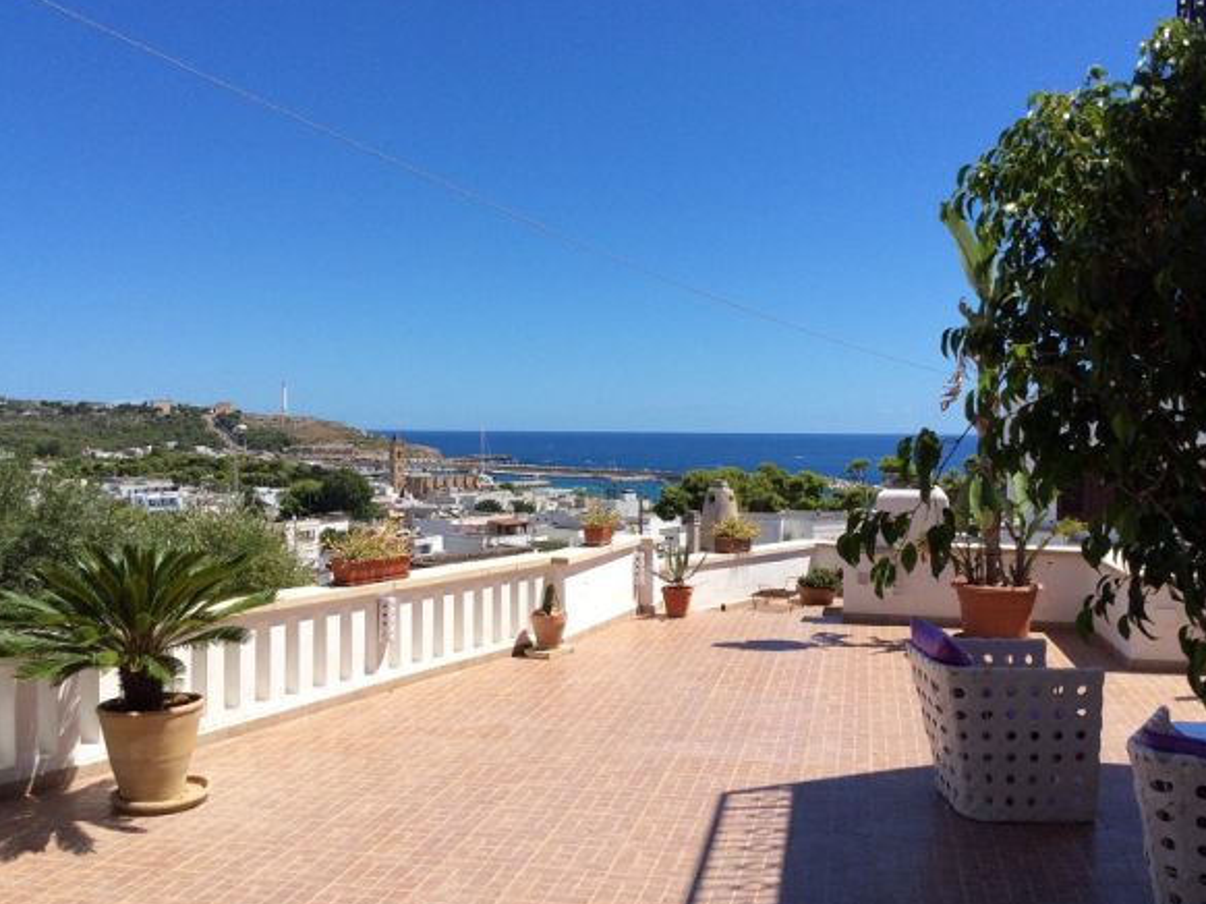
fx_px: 1149
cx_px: 603
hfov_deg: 55.4
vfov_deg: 42.9
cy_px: 456
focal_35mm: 33
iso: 32
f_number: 2.4
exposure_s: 1/1908
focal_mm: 3.3
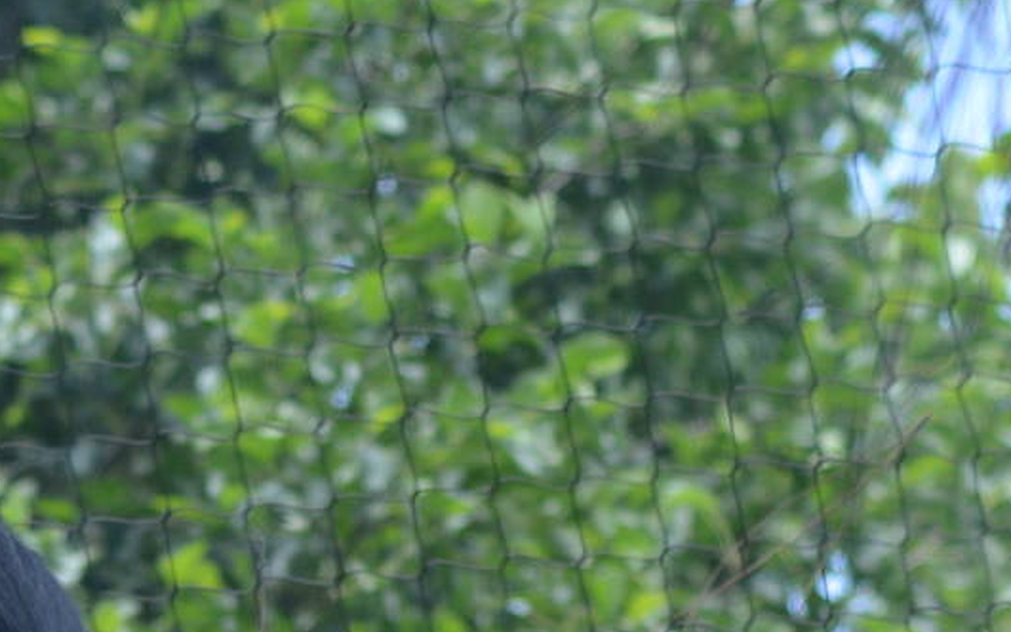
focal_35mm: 322
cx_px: -11
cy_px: 938
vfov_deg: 4.1
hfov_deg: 6.5
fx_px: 8873
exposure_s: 1/500
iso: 400
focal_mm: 70
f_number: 5.6
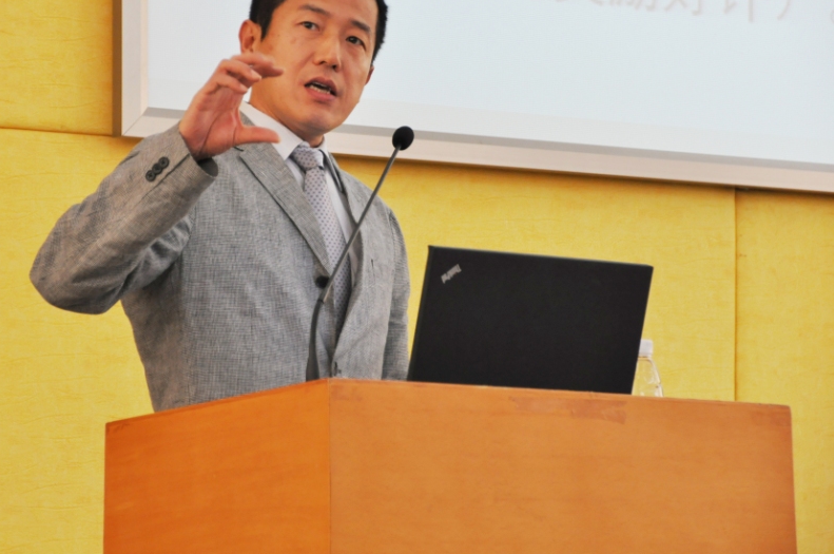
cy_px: 196
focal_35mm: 167
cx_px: 326
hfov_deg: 12.3
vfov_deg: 8.2
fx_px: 3863
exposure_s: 1/20
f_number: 5.3
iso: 800
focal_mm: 86
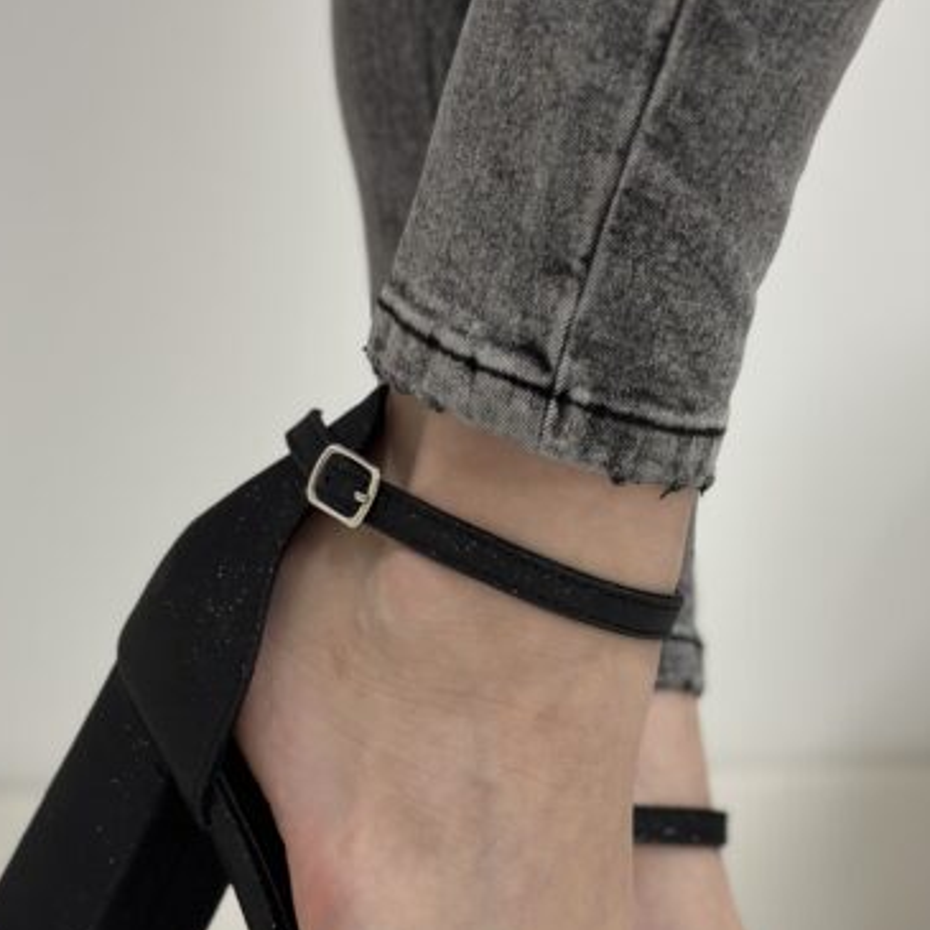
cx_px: 650
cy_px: 803
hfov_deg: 18.6
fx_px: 2827
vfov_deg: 18.4
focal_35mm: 93
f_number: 1.78
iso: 160
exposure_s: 1/100
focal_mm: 6.86
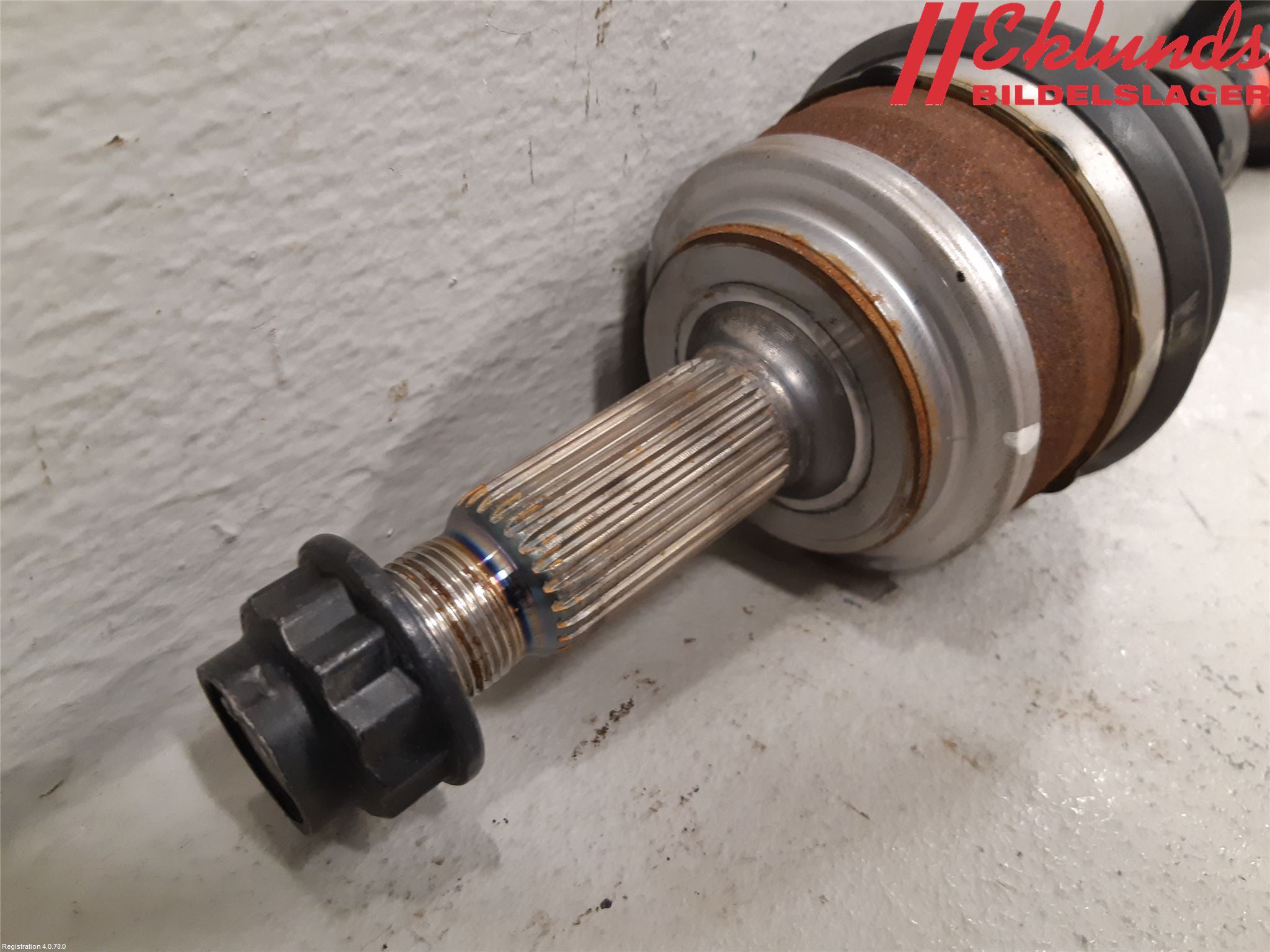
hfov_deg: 67.3
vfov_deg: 53.1
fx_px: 954
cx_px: 635
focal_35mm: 26
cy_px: 476
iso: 200
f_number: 1.7
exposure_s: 1/33
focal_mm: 3.93
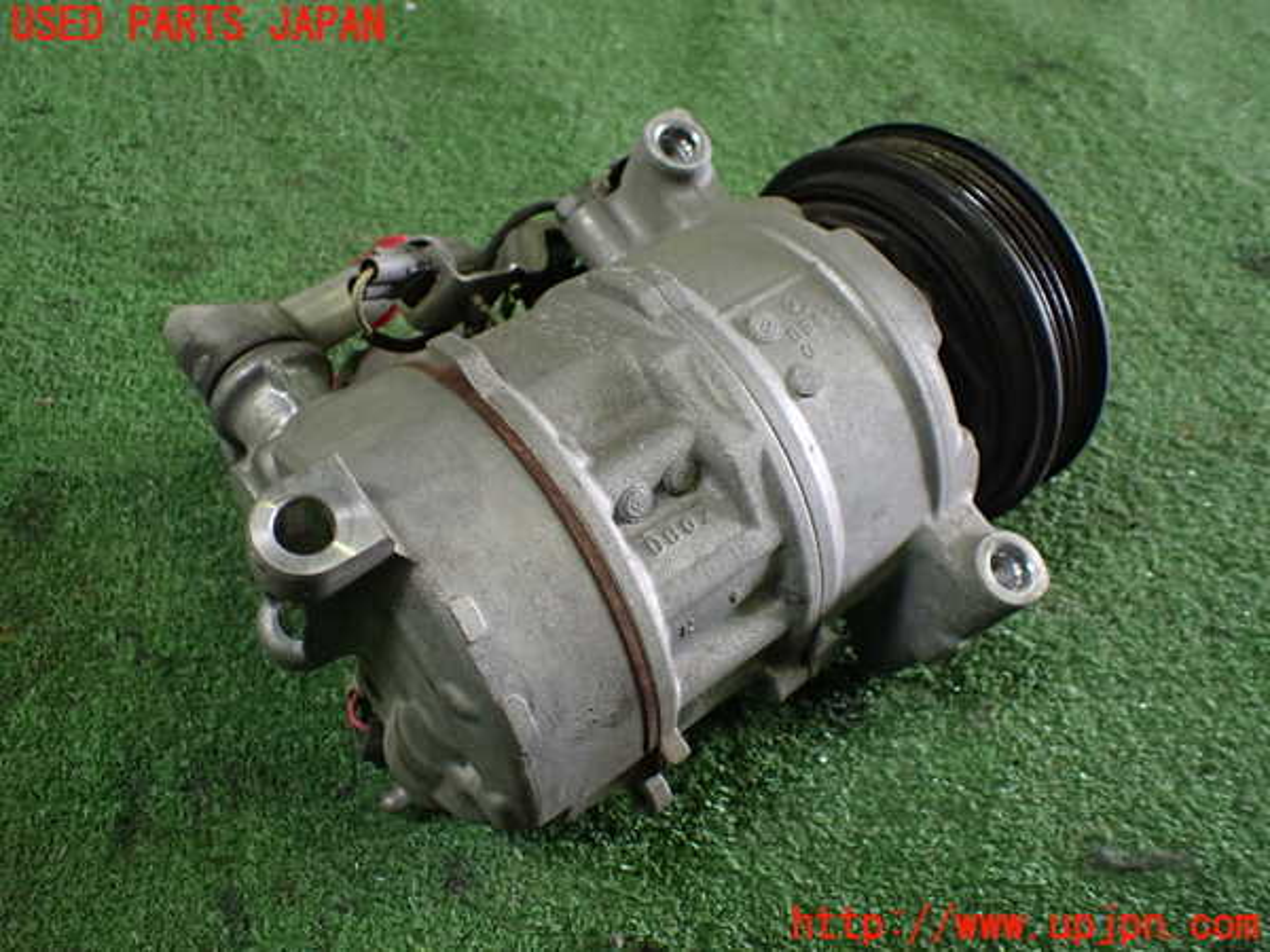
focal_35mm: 30
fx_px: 1101
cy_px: 476
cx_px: 635
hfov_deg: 60.0
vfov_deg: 46.8
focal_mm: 5.4
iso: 800
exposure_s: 1/125
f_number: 2.3
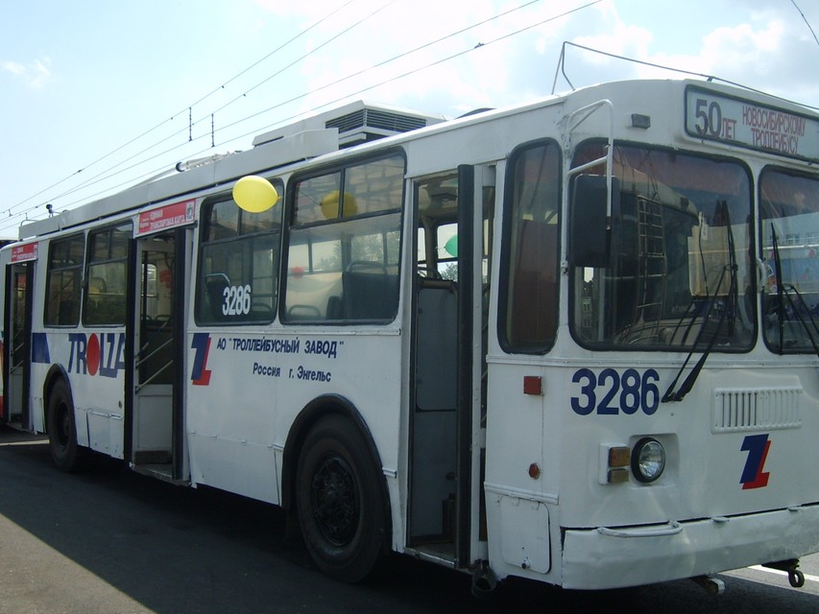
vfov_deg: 34.3
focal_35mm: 42
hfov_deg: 44.8
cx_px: 407
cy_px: 328
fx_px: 994
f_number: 7.1
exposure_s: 1/180
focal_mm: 5.8
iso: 50
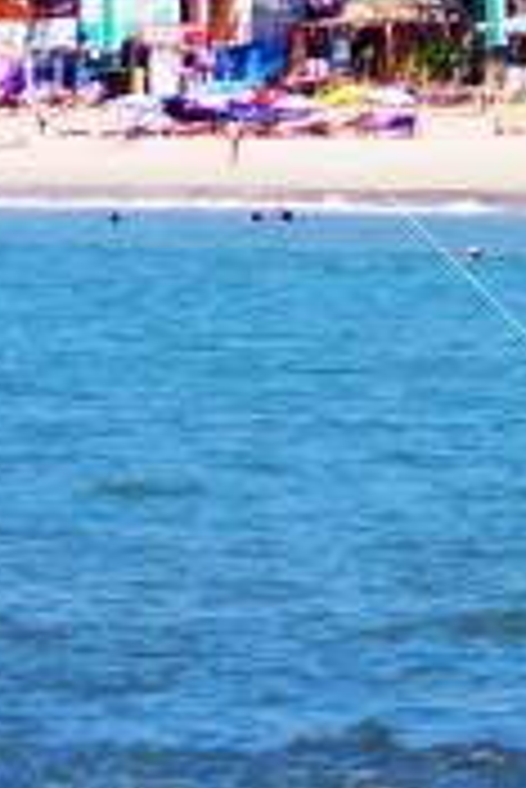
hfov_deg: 2.2
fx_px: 13379
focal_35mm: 612
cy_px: -326
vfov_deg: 3.4
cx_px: 836
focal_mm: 55
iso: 100
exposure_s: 1/1000
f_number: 5
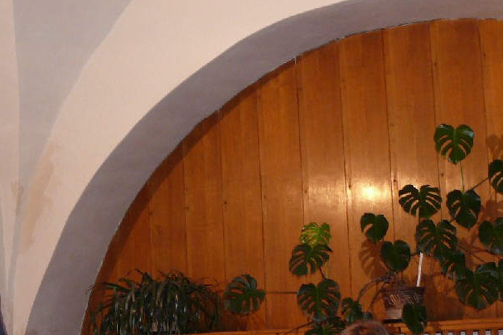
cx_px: 155
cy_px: 304
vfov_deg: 18.6
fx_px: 1005
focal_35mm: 72
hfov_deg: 27.9
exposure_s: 1/30
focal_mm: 7.4
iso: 200
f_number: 2.8
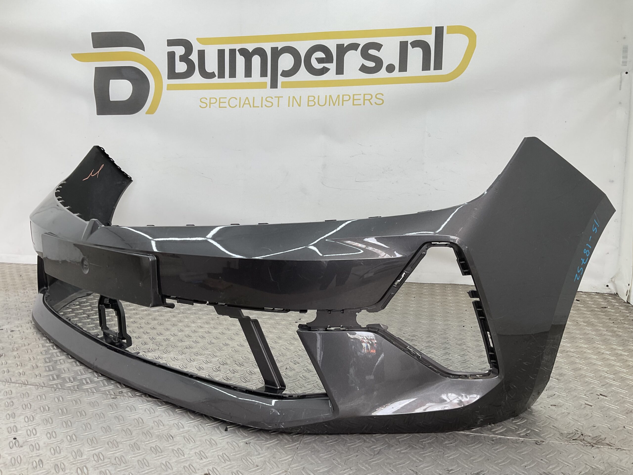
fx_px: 530
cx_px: 316
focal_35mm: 29
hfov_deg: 61.7
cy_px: 238
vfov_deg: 48.2
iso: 16
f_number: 1.8
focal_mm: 3
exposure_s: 1/122
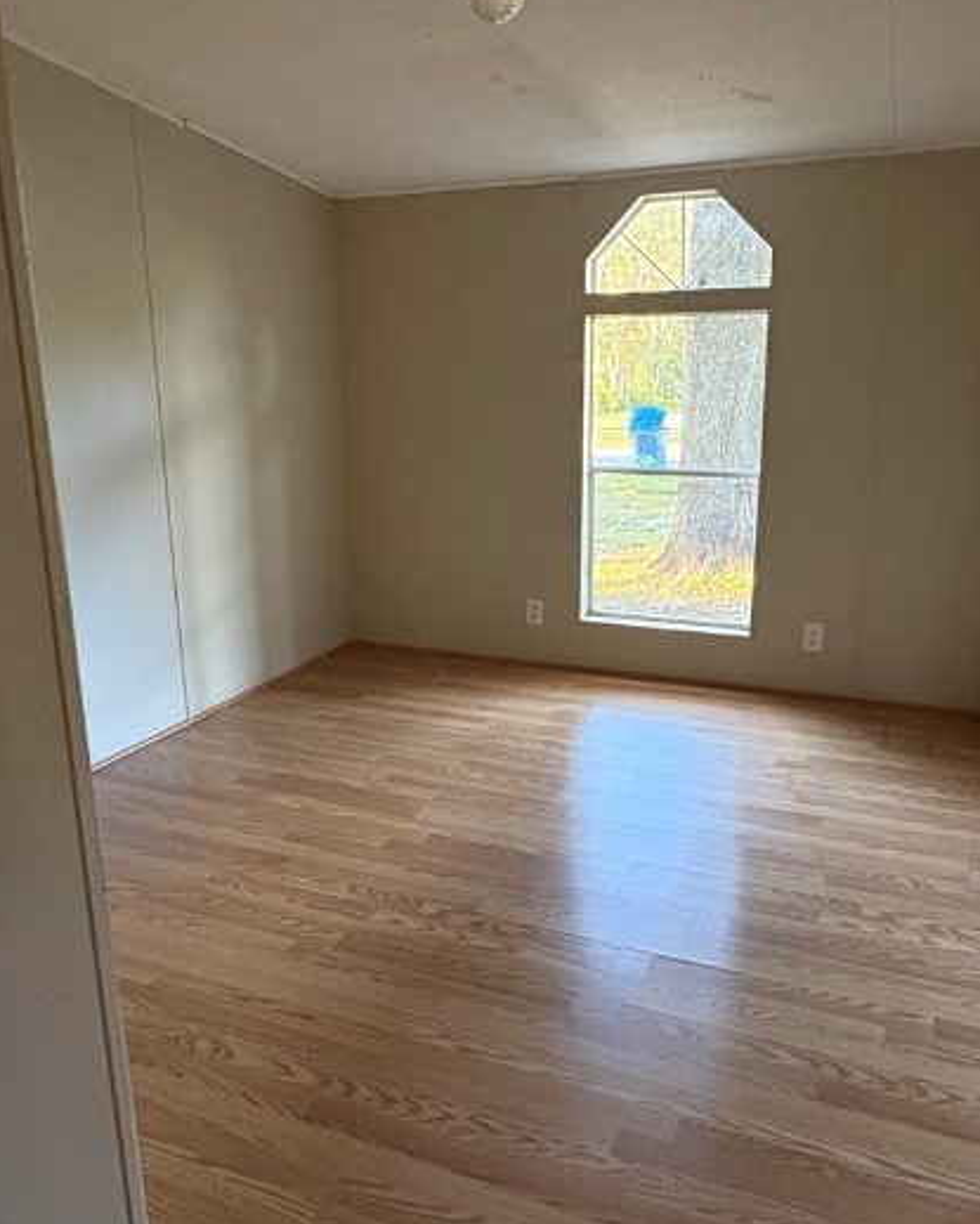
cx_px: 508
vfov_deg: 64.0
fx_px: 978
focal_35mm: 27
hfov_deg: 53.2
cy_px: 591
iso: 500
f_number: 2.2
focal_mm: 2.22
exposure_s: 1/60
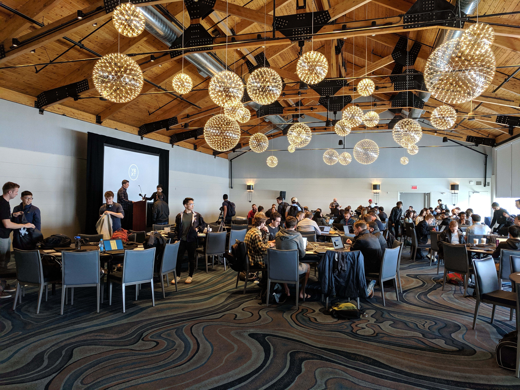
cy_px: 195
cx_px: 260
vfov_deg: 53.1
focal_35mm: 26
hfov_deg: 67.3
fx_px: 391
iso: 253
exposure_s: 1/60
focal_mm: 4.67
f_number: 2
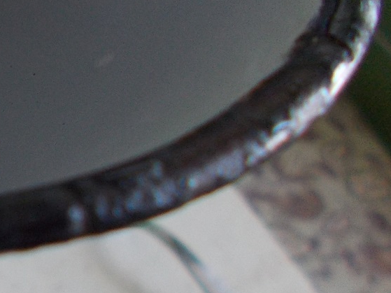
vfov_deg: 15.9
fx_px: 1050
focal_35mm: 93
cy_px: 127
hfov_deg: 17.3
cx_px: -307
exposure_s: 1/25
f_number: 3.2
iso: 160
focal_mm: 4.6
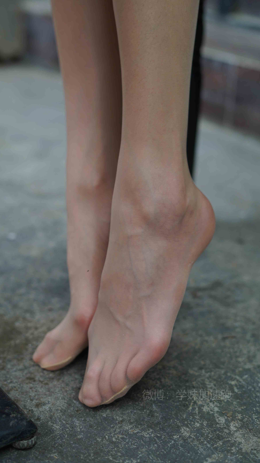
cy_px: 230
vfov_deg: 39.2
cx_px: 118
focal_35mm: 53
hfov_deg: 22.6
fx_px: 650
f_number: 2.8
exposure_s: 1/125
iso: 100
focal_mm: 50
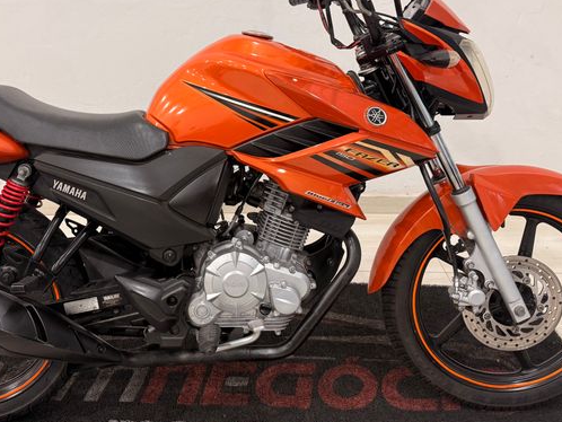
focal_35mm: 39
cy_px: 150
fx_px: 633
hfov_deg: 47.4
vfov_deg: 36.6
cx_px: 211
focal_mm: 6.76
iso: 200
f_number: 1.78
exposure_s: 1/60
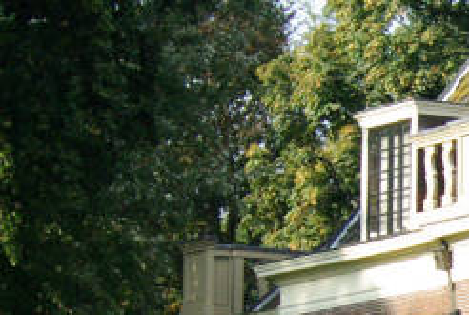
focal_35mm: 366
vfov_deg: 3.8
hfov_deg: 5.6
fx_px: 4777
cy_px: 430
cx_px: 747
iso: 800
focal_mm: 50
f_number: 8
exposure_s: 1/500
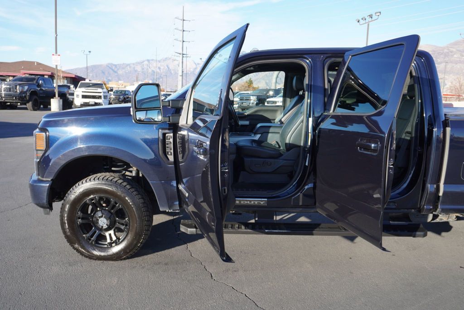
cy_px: 155
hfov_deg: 61.9
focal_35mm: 30
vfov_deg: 43.7
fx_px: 387
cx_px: 232
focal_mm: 20
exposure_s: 1/200
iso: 100
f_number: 4.5
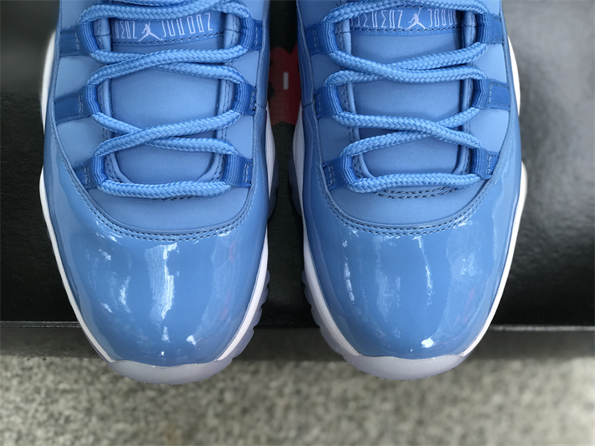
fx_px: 980
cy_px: 223
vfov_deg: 25.7
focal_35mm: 57
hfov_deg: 33.8
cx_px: 298
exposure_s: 1/50
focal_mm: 6.6
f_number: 2.8
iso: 32
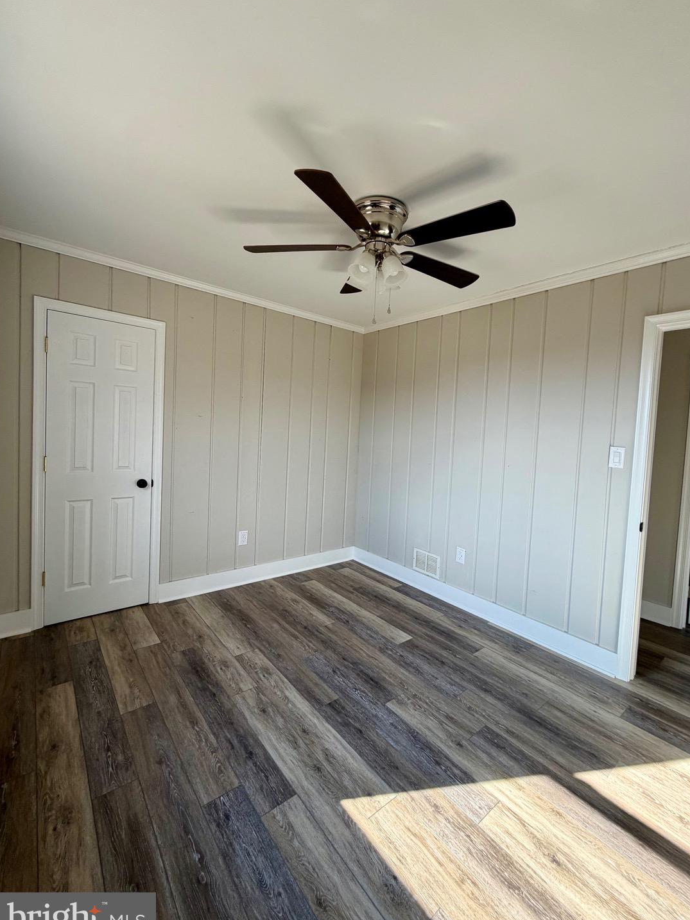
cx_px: 365
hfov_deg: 81.6
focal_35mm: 15
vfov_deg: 98.2
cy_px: 452
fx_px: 399
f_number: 2.2
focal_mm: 2.22
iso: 64
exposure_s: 1/121
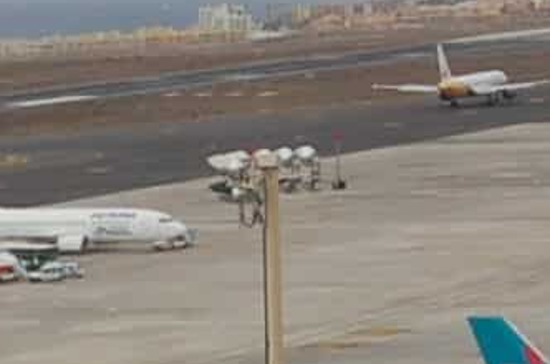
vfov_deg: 4.9
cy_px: 392
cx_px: -159
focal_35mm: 278
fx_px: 4239
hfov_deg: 7.3
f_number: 9
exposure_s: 1/320
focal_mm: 24
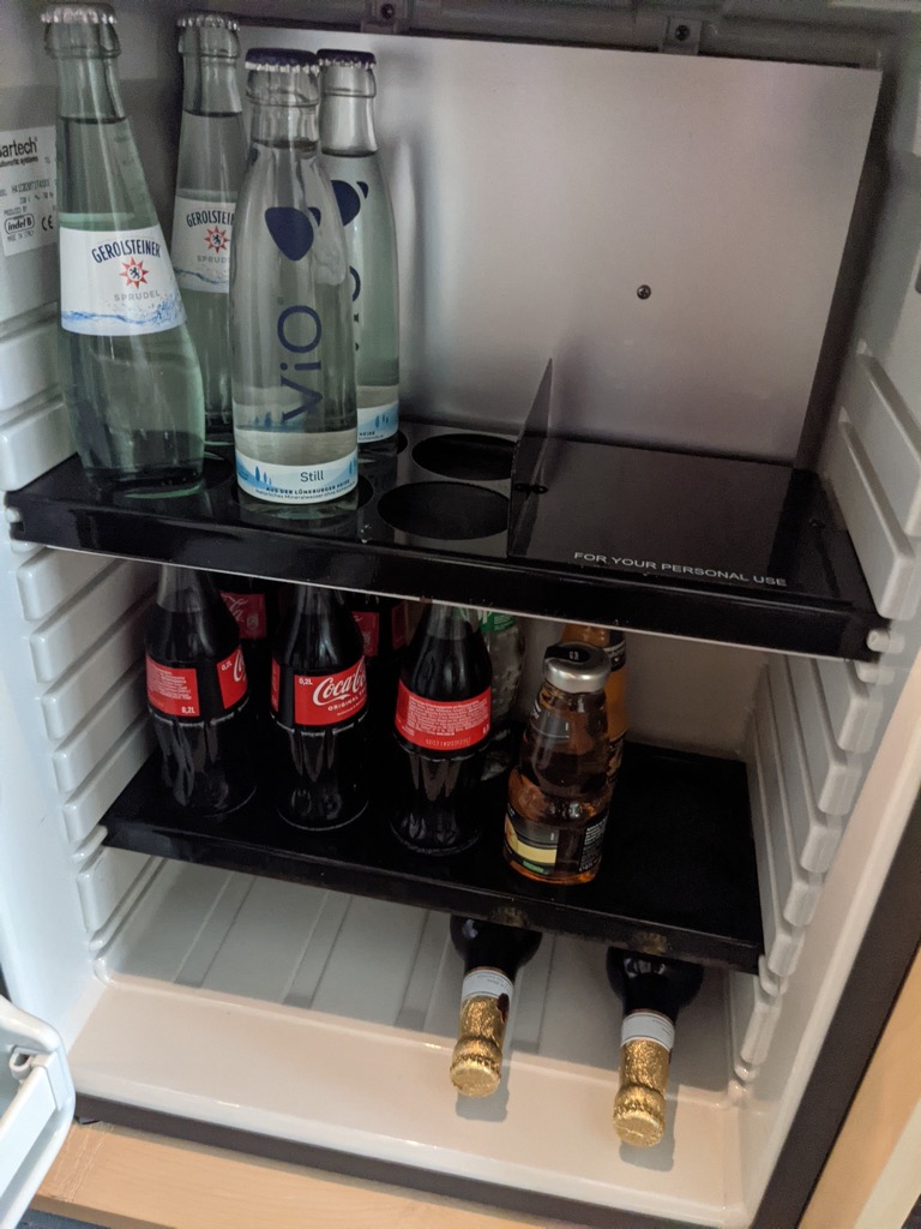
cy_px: 614
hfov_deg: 51.4
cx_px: 460
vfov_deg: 65.3
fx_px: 958
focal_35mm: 27
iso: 1188
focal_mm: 4.38
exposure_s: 1/25
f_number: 1.73
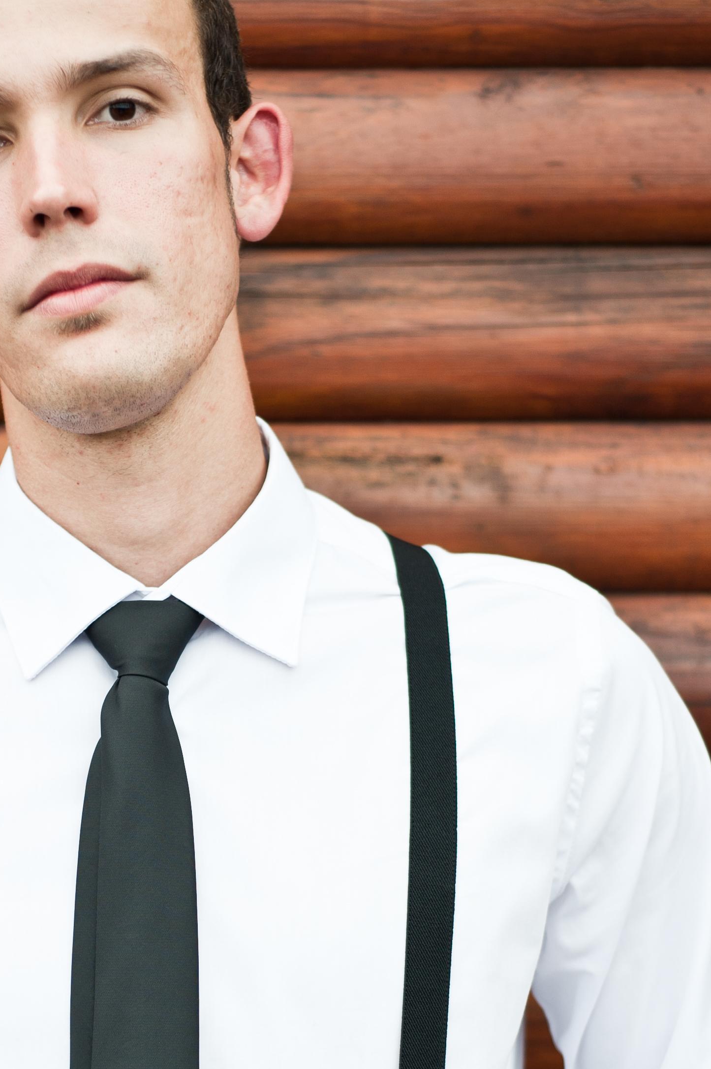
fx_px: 2906
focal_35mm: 98
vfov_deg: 20.7
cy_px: 780
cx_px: 165
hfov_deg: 13.9
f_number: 2.2
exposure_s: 1/320
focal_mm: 50
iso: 200
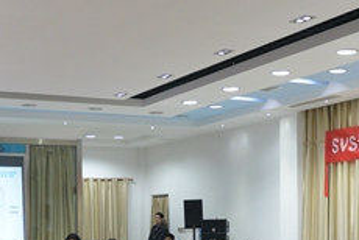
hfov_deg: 27.7
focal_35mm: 73
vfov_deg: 18.3
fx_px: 729
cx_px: 197
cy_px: 227
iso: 3200
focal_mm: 24
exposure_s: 1/125
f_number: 4
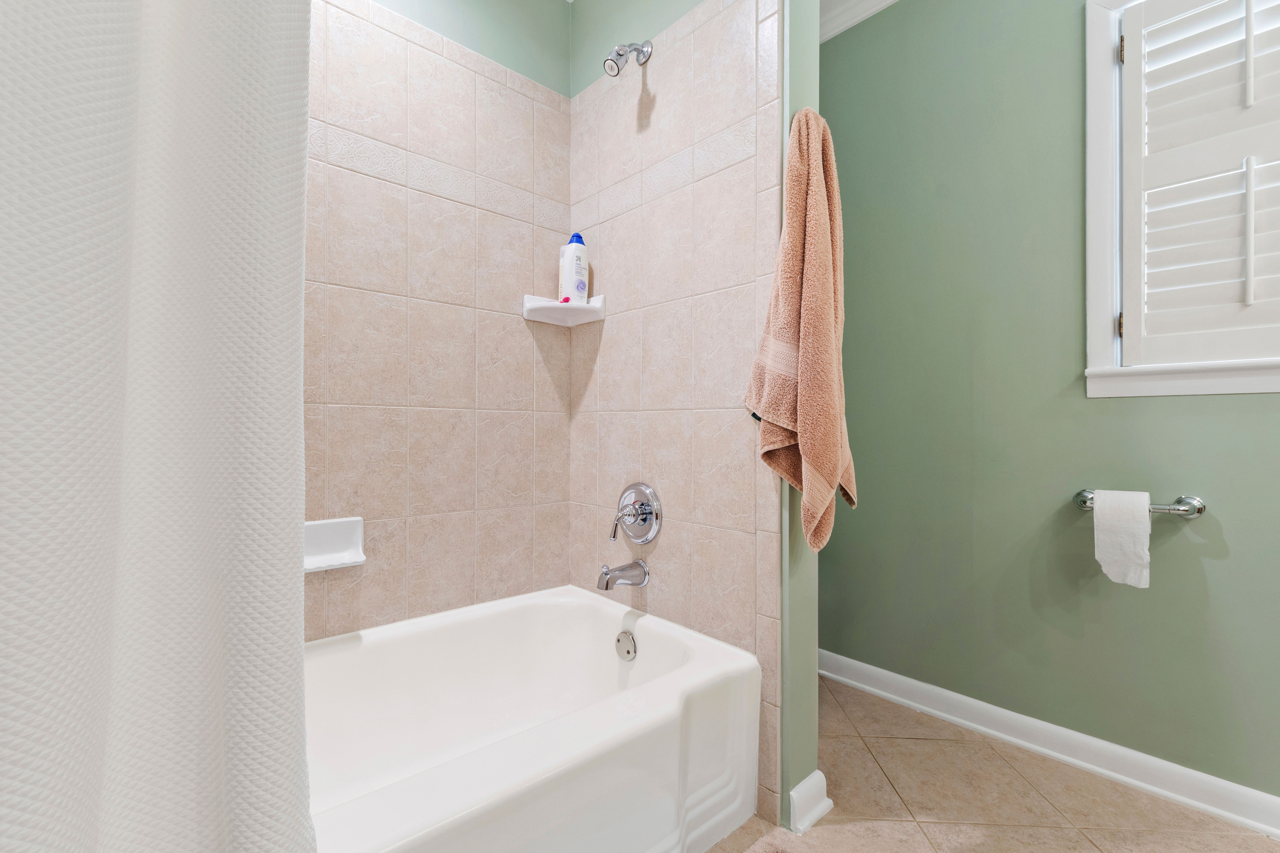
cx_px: 640
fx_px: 533
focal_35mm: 15
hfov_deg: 100.4
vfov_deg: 77.3
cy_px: 426
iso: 100
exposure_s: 1
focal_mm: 10
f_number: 8
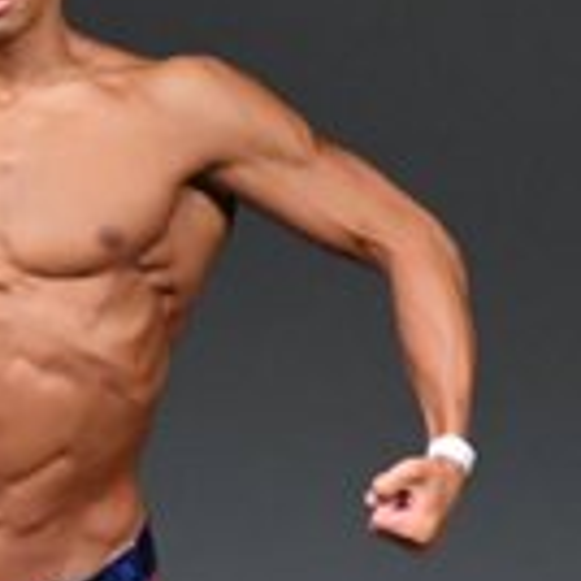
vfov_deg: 1.1
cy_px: 581
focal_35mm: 1550
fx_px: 29433
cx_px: -995
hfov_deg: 1.1
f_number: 5.6
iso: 4000
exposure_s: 1/400
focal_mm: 210
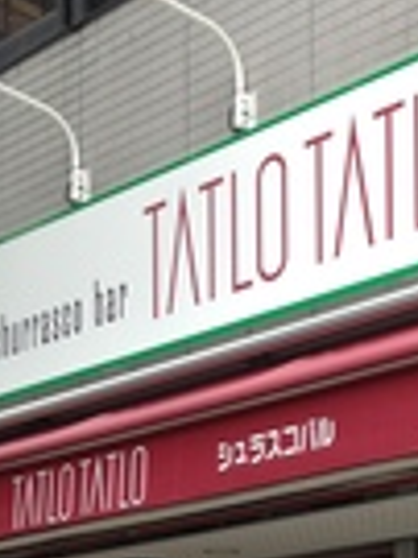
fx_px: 1580
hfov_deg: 14.7
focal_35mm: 98
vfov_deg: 18.7
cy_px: 715
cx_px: 468
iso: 50
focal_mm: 4.12
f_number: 2.4
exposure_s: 1/208
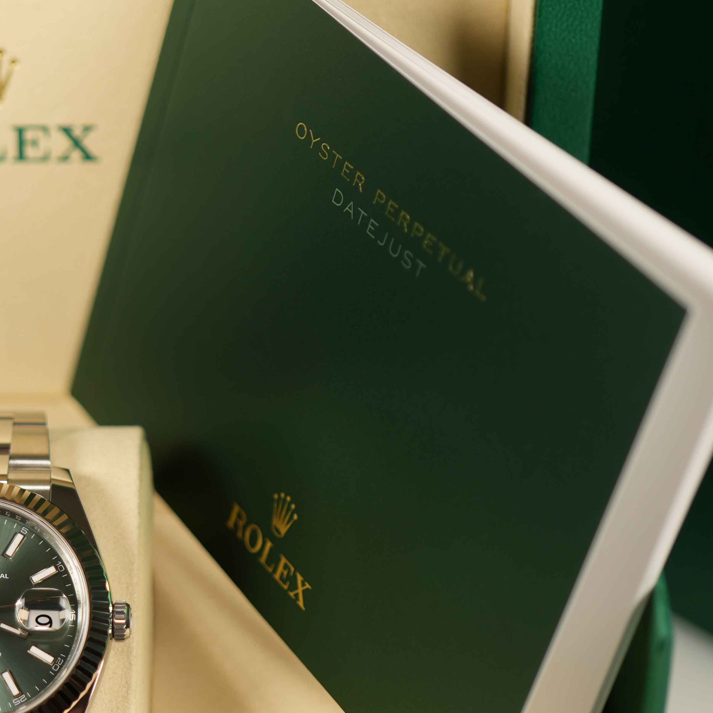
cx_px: -3
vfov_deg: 14.1
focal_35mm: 124
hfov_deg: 13.9
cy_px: 439
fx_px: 2890
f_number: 2.8
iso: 100
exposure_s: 1/200
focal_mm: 50
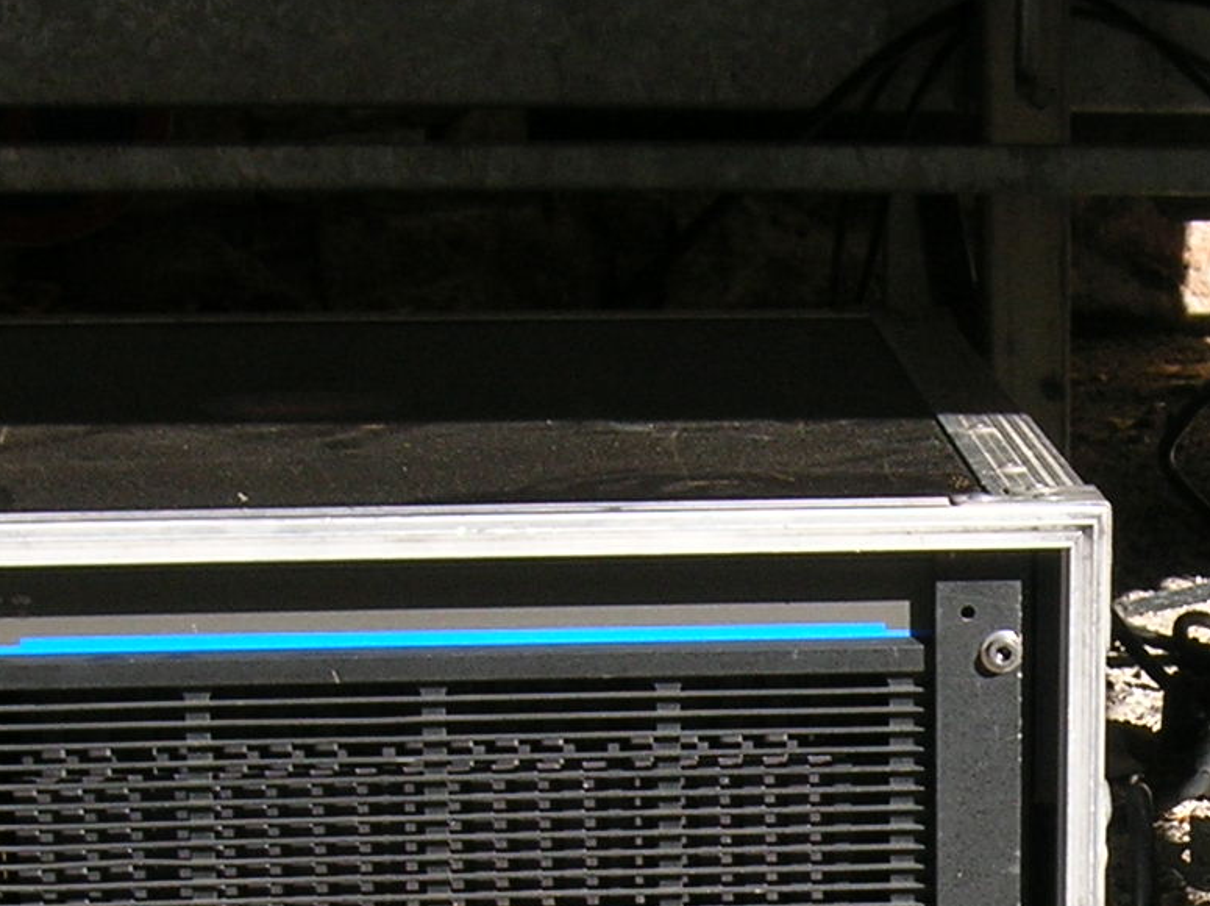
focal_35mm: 124
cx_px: 1182
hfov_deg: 15.6
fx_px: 4331
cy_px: 929
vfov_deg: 11.8
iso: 50
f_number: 5.2
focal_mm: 7
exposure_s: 1/135
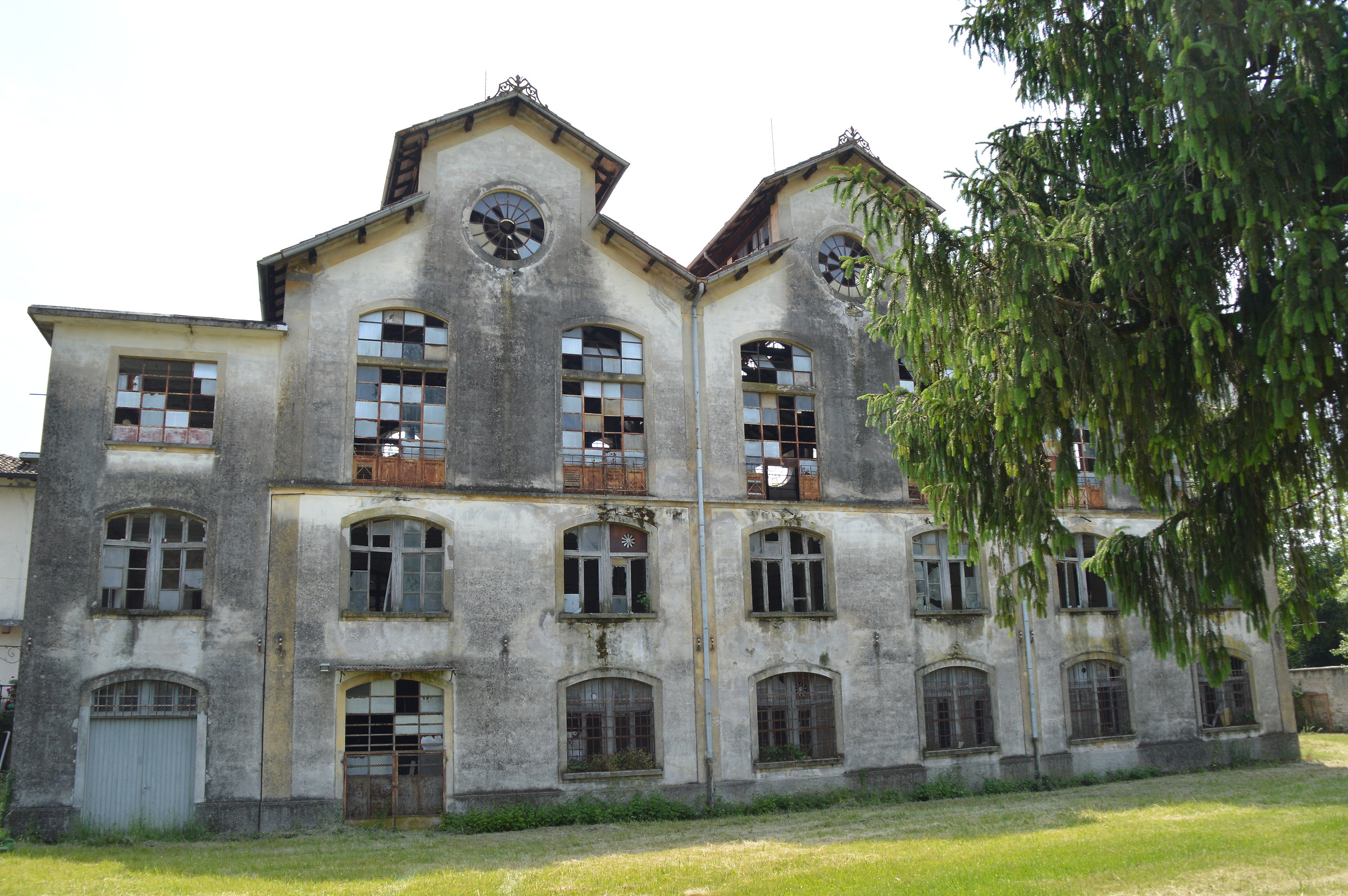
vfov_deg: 47.8
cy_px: 448
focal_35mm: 27
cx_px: 674
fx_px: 1010
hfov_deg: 67.4
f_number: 8
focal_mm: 18
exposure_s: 1/400
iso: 200
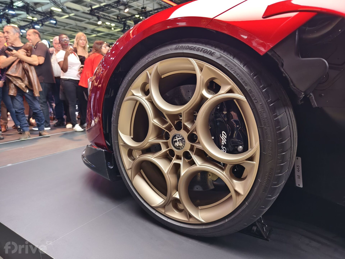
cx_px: 172
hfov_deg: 73.9
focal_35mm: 23
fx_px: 229
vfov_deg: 58.9
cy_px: 130
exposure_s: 1/200
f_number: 1.75
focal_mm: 8.67
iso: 400
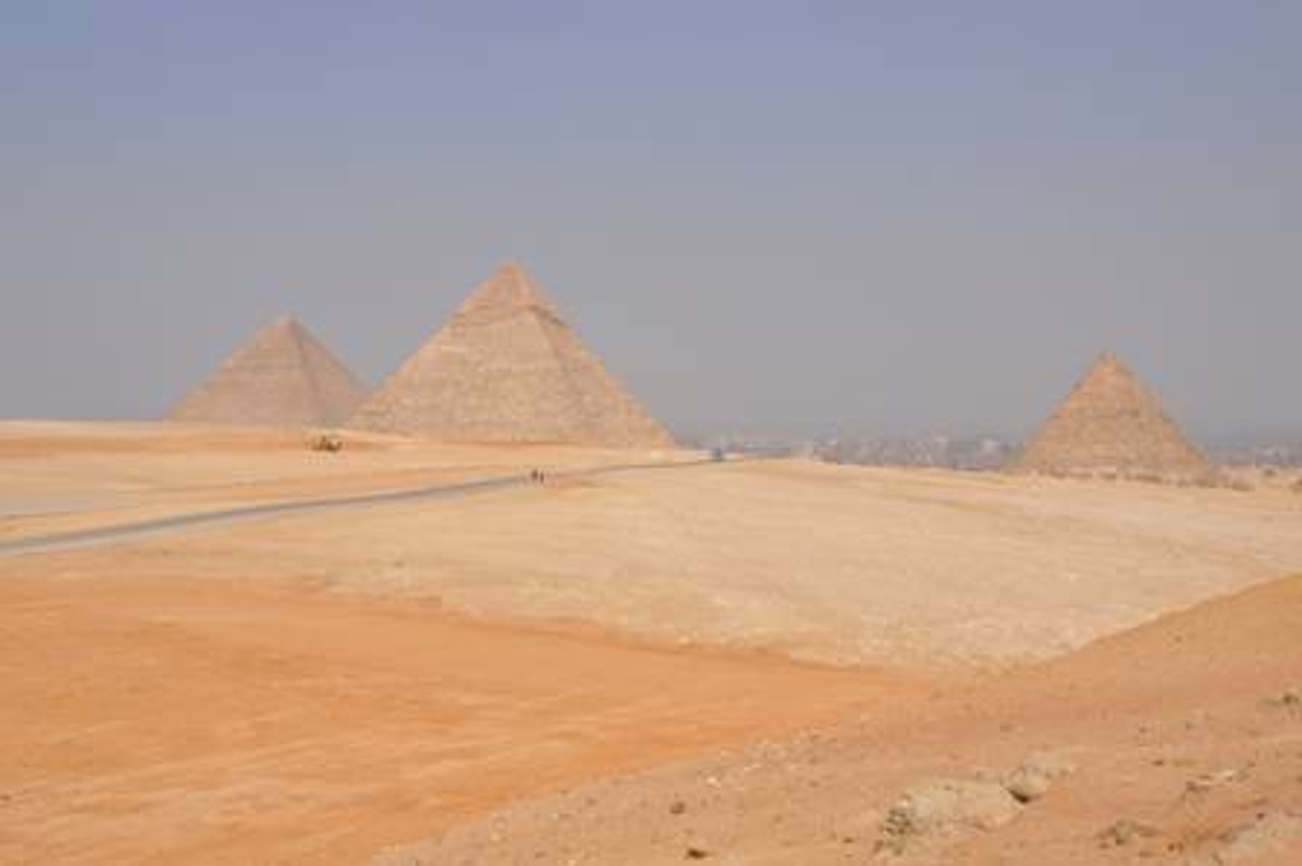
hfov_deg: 46.4
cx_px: 651
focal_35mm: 42
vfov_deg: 31.8
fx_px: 1518
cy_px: 433
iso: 200
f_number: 10
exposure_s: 1/400
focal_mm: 28
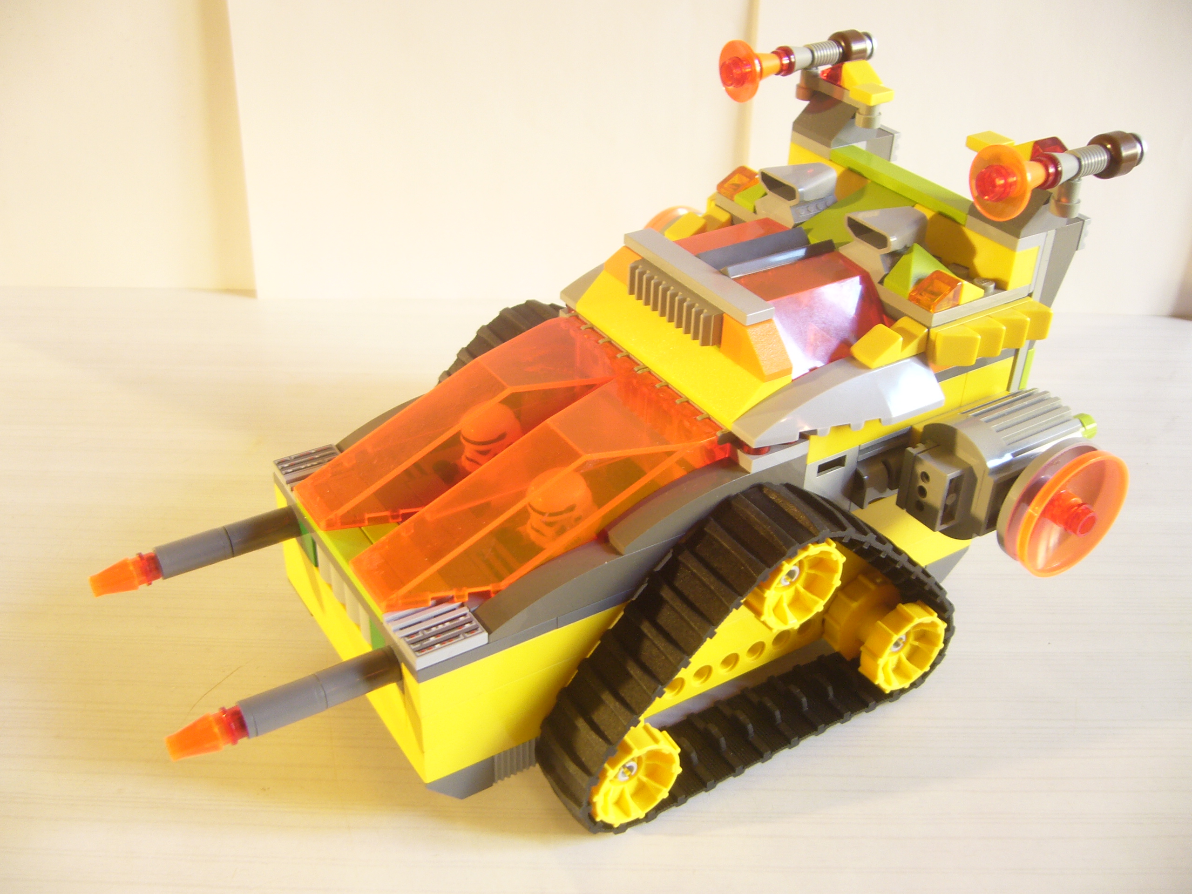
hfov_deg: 52.6
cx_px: 596
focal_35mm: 35
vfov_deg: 40.7
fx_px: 1205
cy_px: 447
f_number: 2.8
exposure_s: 1/8
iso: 100
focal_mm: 5.8
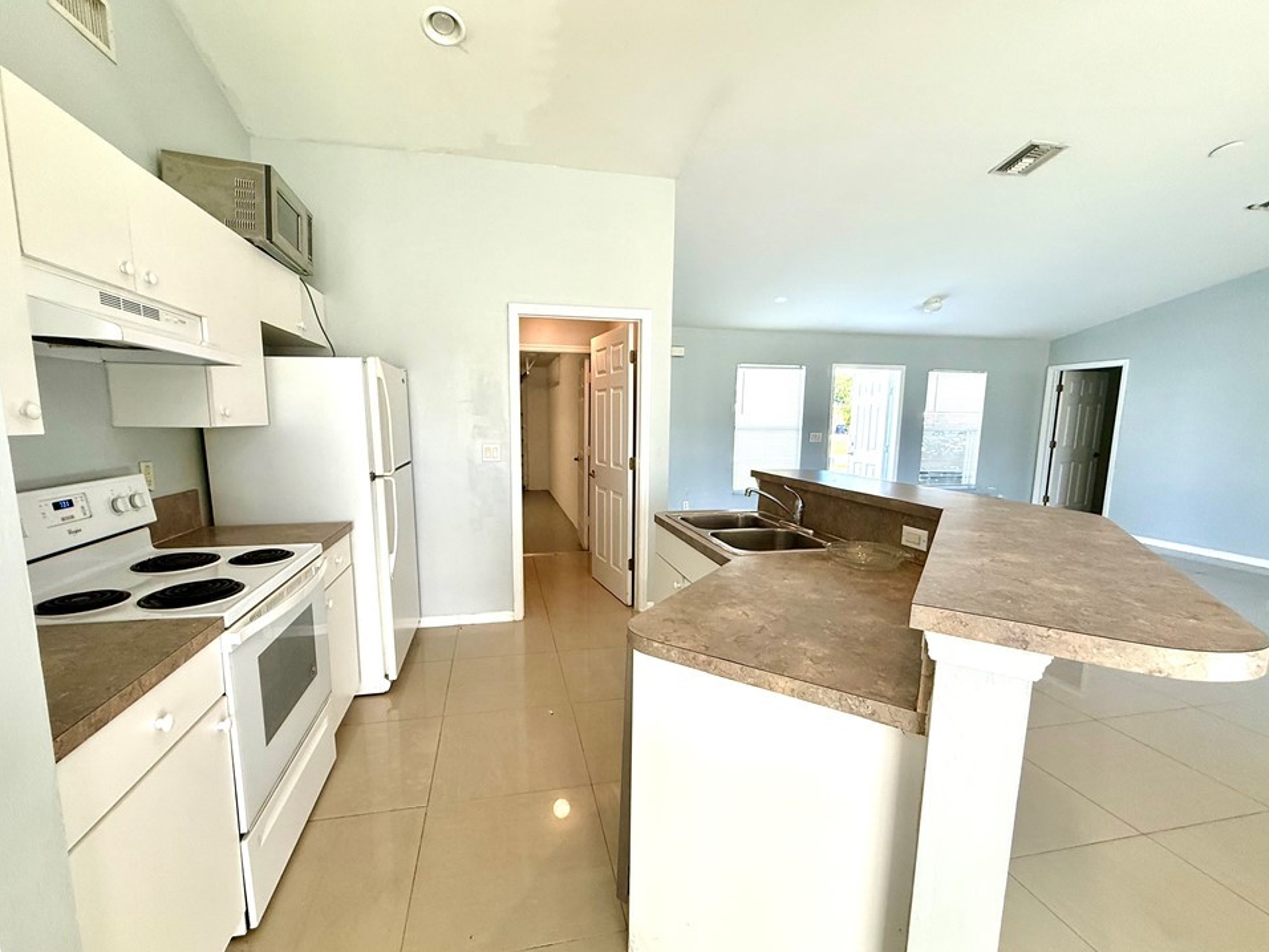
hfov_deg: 98.1
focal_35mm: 15
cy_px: 497
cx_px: 613
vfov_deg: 81.7
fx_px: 550
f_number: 2.2
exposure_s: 1/120
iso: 160
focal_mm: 2.22
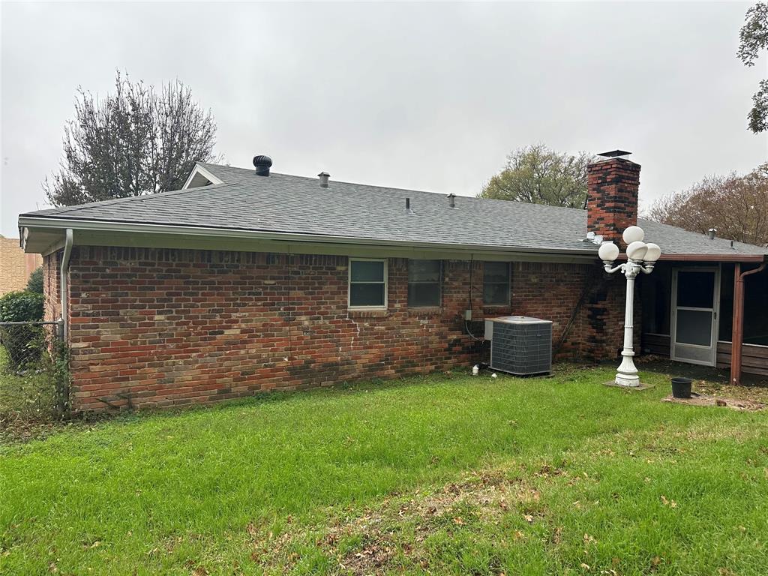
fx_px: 532
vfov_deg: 56.8
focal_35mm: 24
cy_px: 288
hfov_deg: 71.6
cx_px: 384
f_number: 1.78
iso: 80
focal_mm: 6.86
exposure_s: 1/672
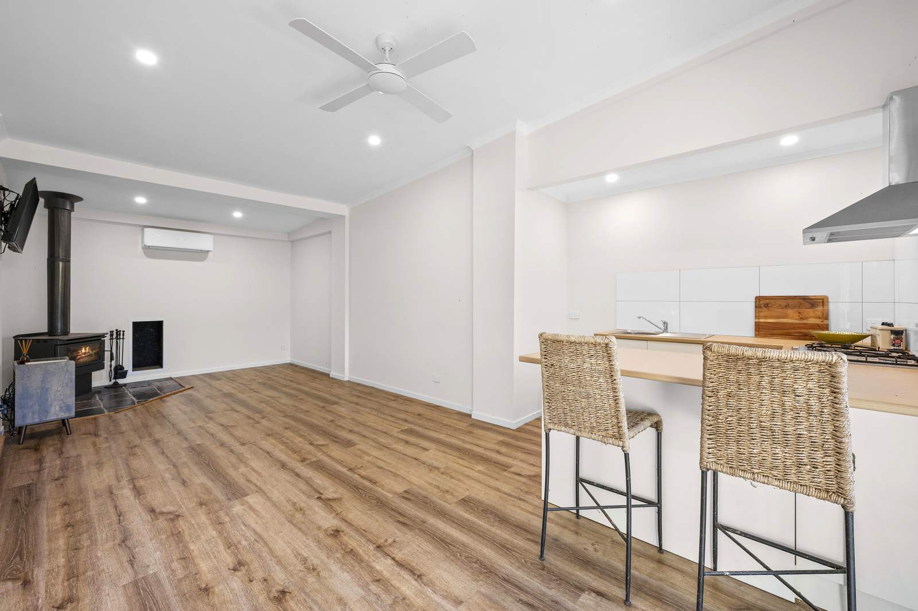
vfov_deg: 81.1
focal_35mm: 14
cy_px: 306
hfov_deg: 104.3
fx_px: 357
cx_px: 459
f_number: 9
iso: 250
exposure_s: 1/10
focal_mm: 14
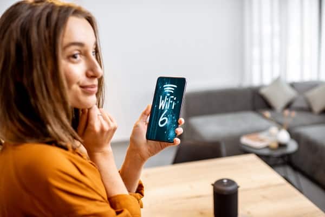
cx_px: 162
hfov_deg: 54.4
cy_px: 108
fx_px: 316
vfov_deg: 37.9
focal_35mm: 35
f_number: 2.2
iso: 250
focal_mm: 35
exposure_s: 1/160
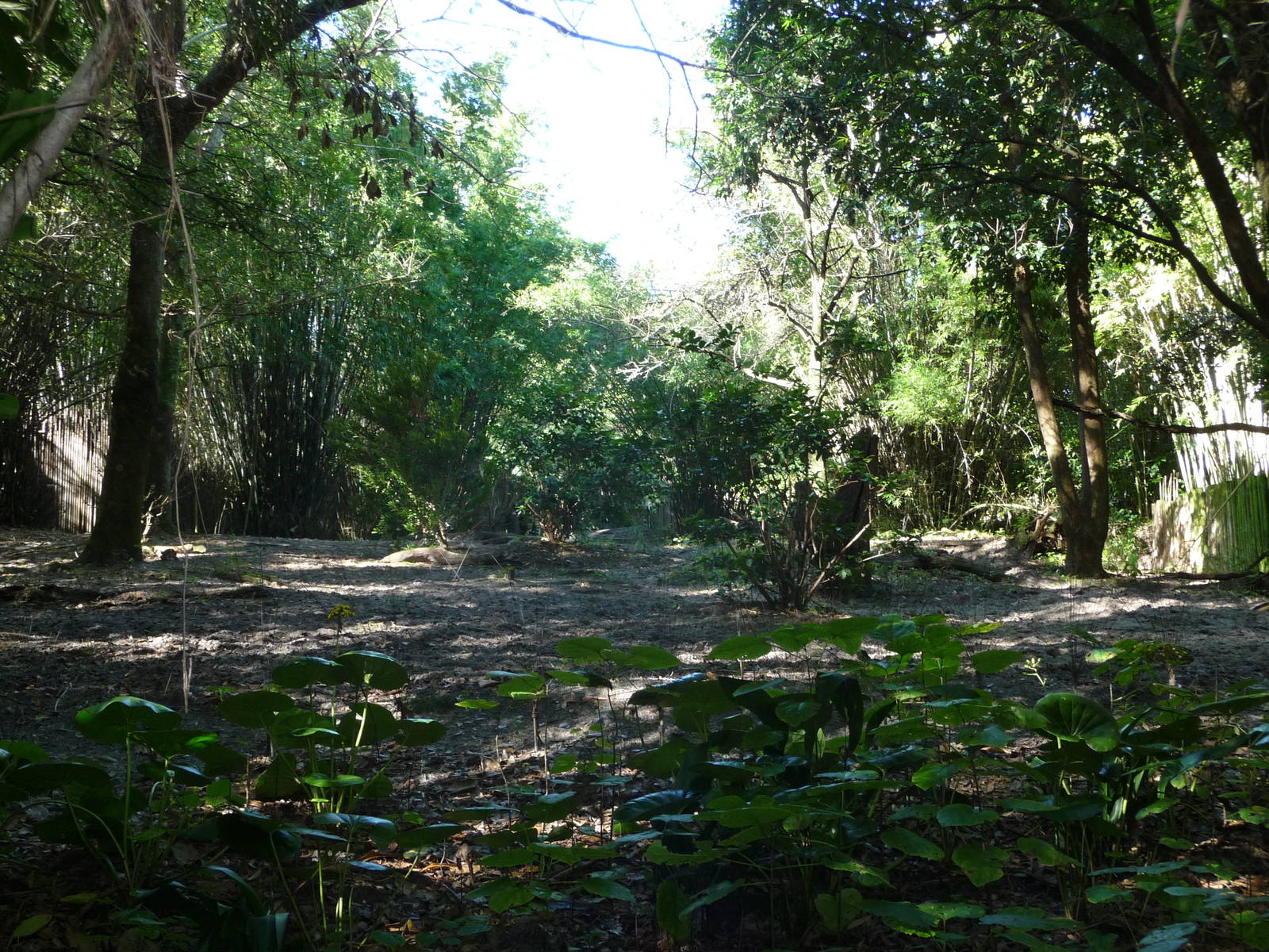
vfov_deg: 33.6
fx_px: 1576
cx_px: 634
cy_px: 476
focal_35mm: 43
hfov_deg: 43.9
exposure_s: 1/30
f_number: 4
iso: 160
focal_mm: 7.1
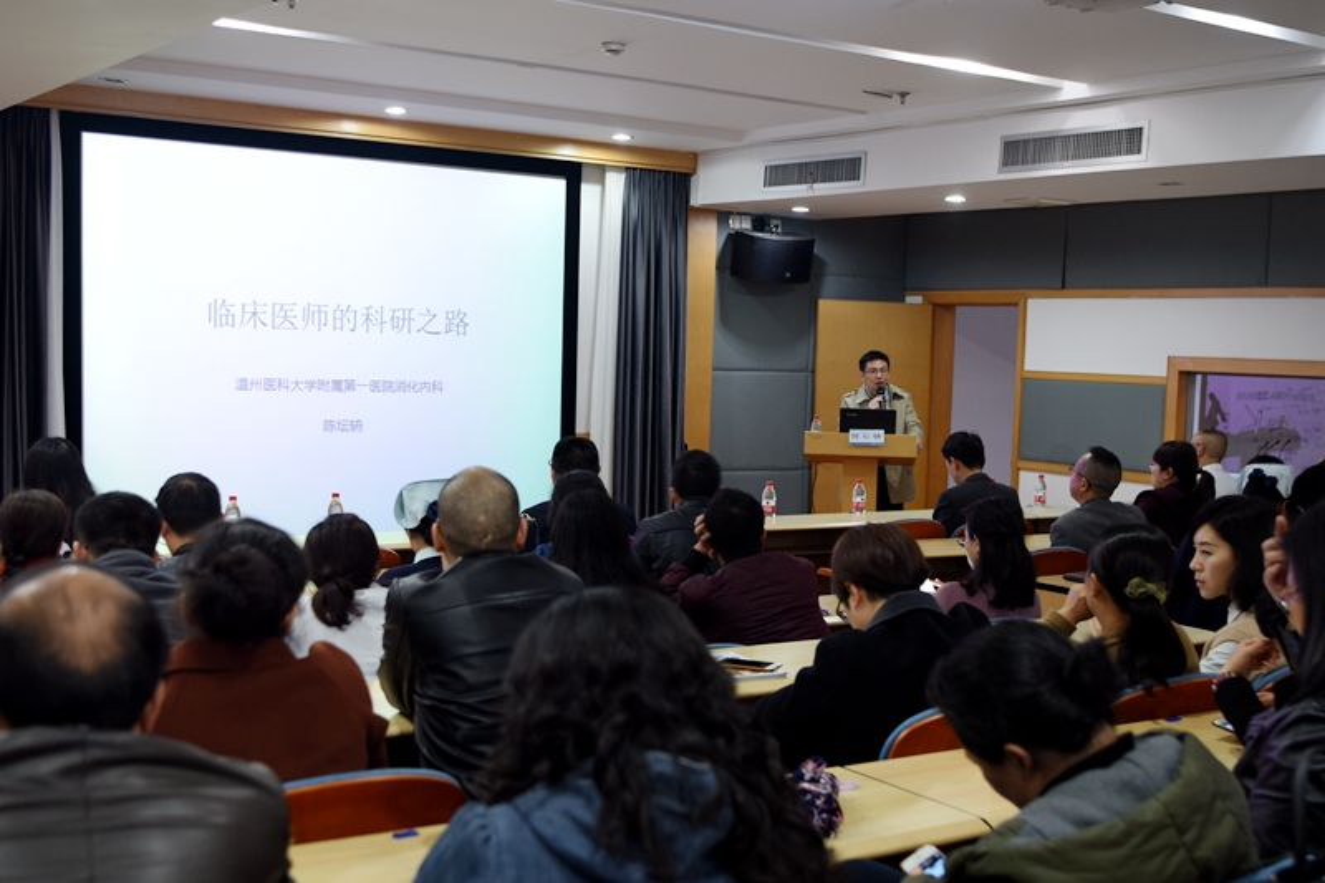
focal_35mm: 30
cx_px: 662
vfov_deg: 43.6
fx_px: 1104
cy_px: 442
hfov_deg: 61.9
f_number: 2.8
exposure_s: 1/20
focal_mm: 30
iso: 400
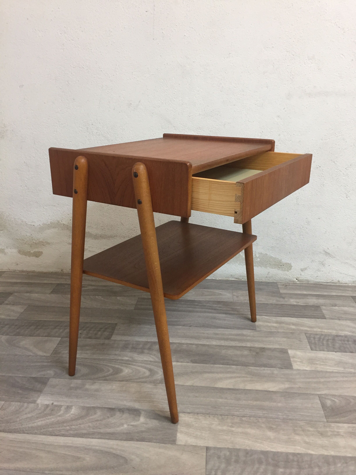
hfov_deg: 48.2
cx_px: 178
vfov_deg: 61.7
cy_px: 238
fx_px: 398
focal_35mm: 29
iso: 160
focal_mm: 4.15
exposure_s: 1/33
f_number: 2.2
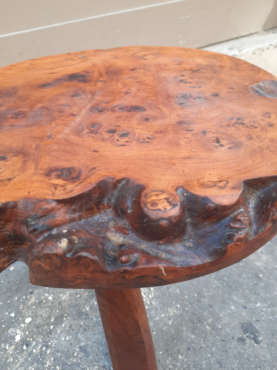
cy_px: 185
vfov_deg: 69.4
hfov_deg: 54.9
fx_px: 267
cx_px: 138
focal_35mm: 25
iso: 50
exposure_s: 1/50
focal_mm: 4.6
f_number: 2
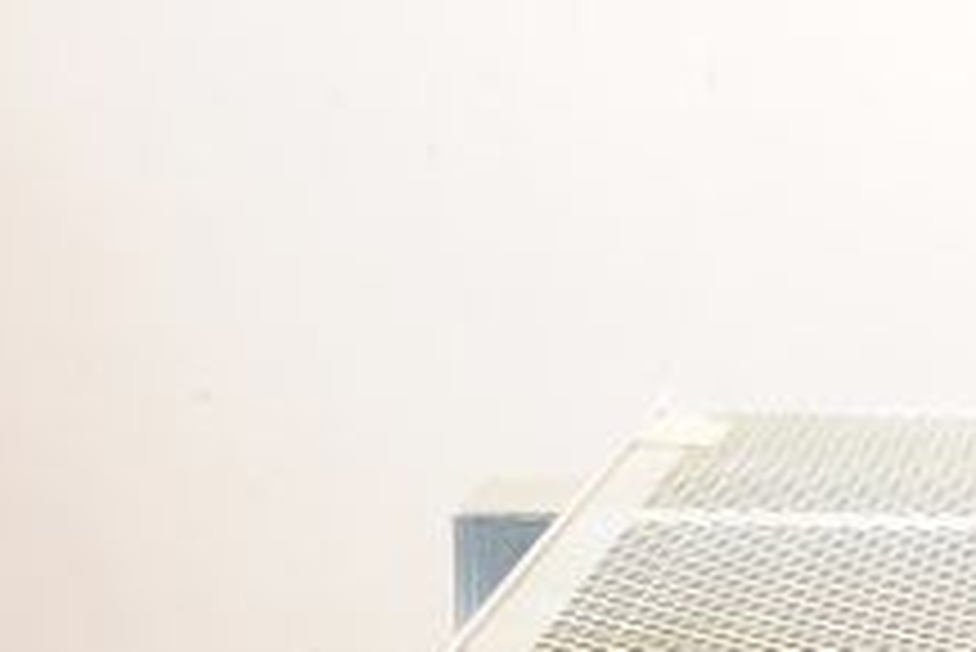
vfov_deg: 9.8
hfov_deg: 14.3
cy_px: 861
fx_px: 3744
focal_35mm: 138
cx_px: 1237
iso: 320
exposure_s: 1/160
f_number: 14
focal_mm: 50
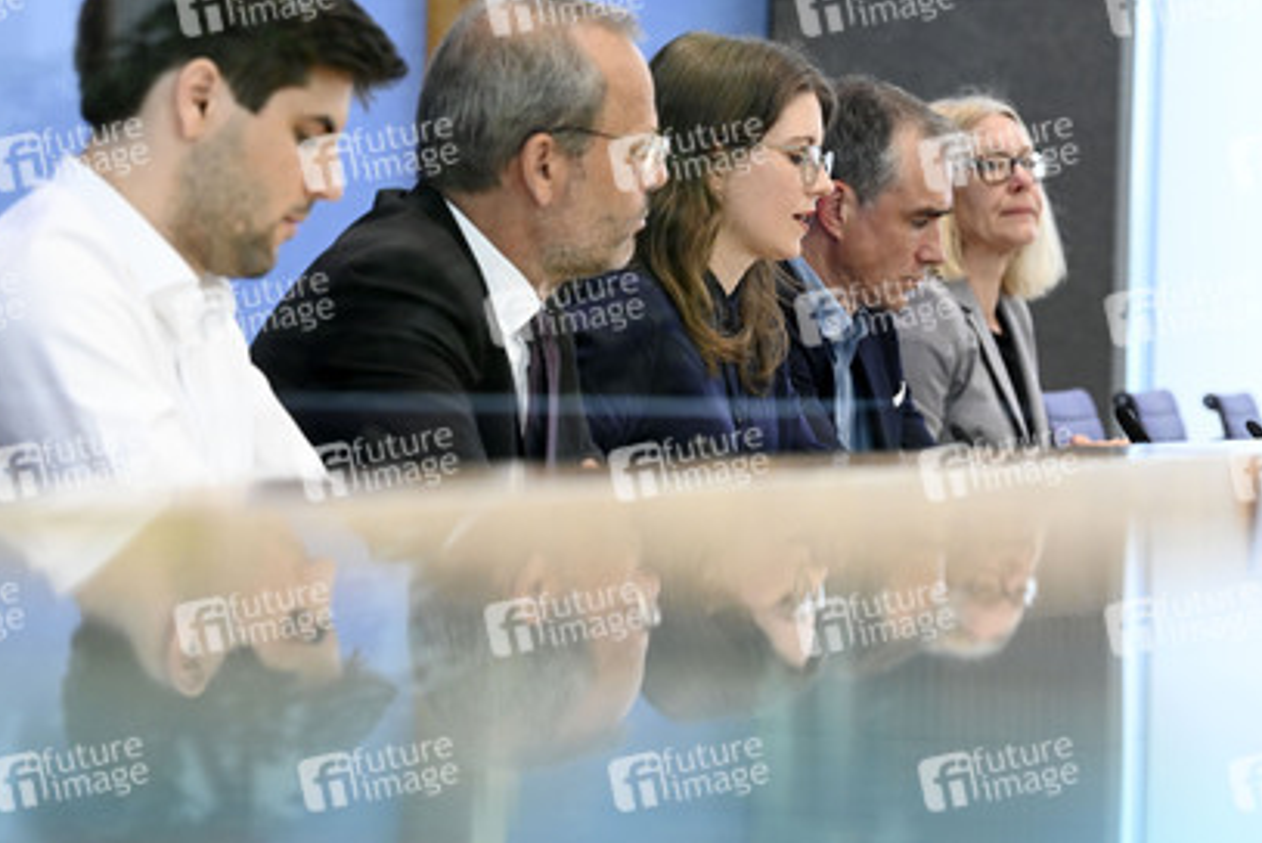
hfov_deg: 11.6
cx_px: 606
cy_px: 387
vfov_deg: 7.8
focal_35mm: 177
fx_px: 6209
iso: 4000
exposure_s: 1/400
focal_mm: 160
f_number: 7.1
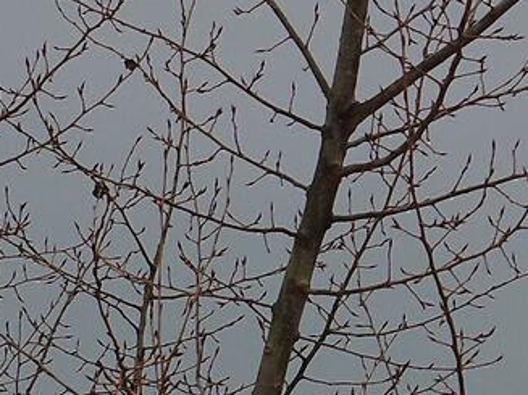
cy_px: 82
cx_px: 1205
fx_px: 5650
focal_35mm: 371
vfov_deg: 4.0
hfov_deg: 5.2
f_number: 7.1
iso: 100
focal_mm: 35
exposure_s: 1/80
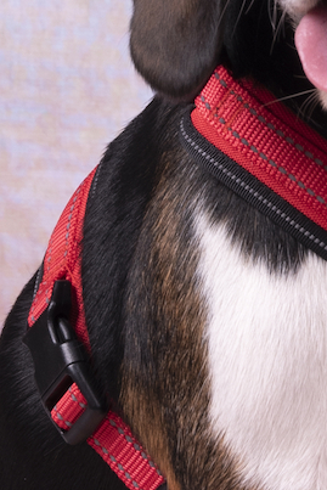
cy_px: 131
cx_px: 301
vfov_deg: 8.3
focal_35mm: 248
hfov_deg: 5.5
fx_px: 3376
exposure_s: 1/160
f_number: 11
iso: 250
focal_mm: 50
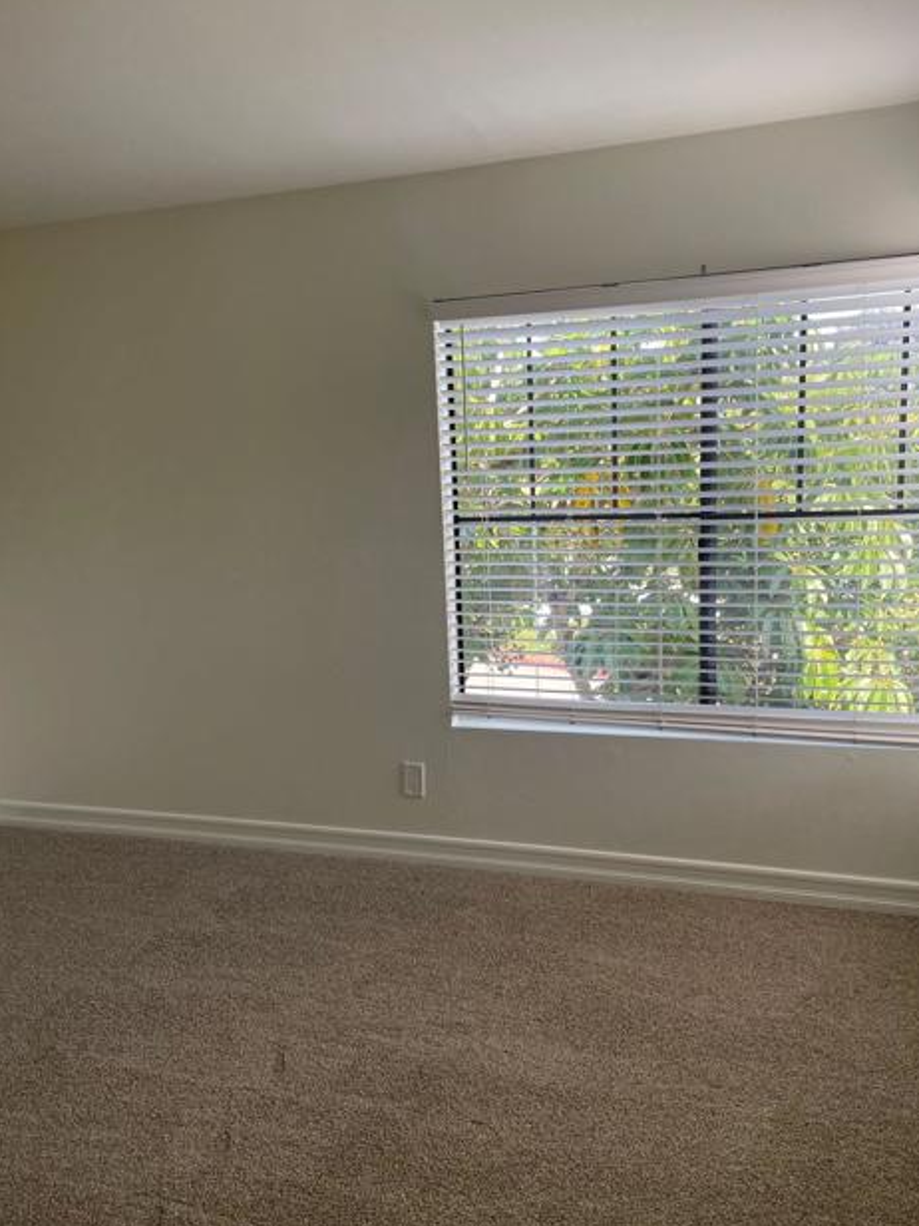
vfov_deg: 65.3
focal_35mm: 27
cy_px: 615
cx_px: 471
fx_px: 956
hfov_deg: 51.3
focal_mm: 4.2
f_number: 1.6
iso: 40
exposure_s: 1/121
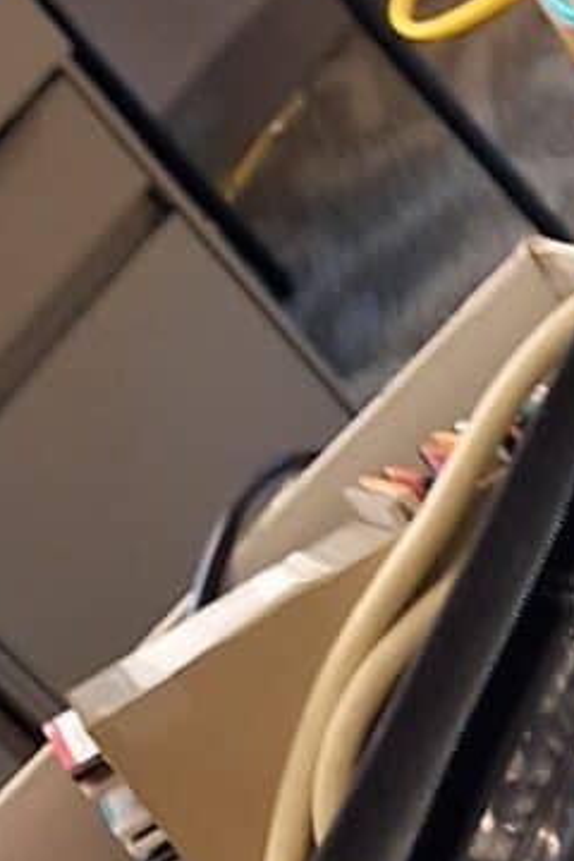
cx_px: 1679
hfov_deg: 8.5
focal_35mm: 136
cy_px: 541
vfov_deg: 15.1
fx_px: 3252
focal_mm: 5.54
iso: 250
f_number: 1.8
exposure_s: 1/30
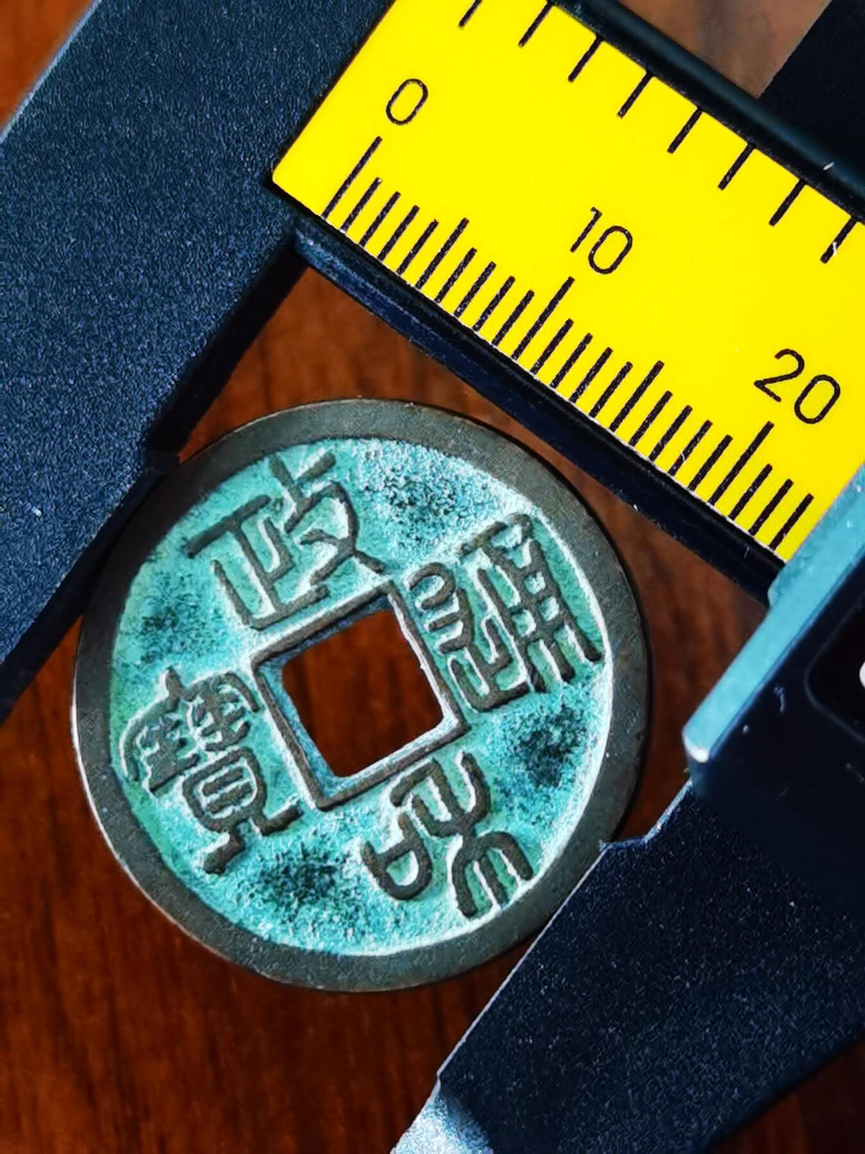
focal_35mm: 81
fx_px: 2699
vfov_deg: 24.1
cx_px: 432
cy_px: 577
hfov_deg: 18.2
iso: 640
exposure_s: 1/100
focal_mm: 6.71
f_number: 1.9
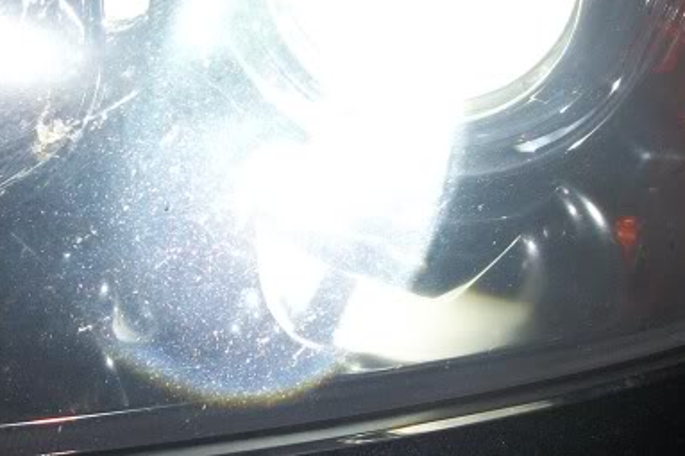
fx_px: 1693
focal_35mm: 89
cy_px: 245
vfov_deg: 15.3
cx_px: 220
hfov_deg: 22.8
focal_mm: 5.7
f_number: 2.9
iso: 80
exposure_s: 1/125
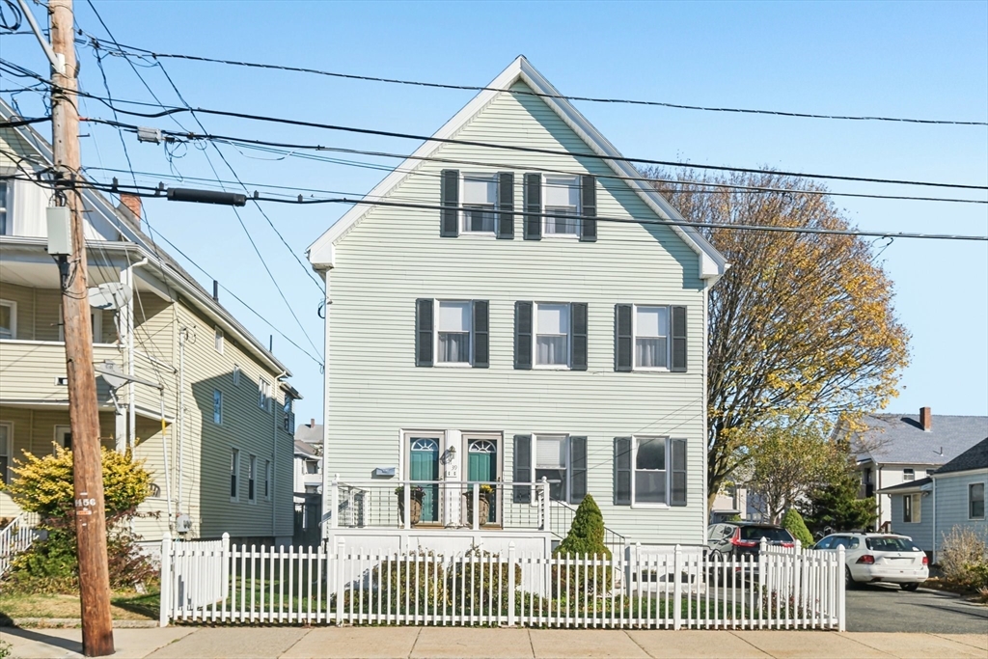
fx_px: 631
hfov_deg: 76.1
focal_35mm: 23
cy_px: 330
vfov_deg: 55.1
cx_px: 494
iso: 160
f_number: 5.6
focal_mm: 15.1
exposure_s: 1/1250
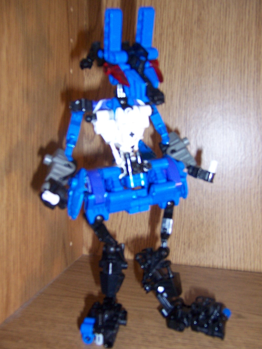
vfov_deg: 53.9
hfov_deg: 41.8
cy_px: 178
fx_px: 343
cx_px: 129
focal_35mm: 34
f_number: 2.8
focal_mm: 5.5
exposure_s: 1/60
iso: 140
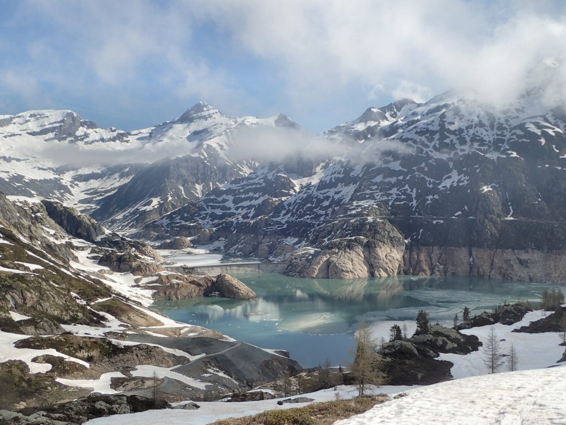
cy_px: 212
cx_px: 283
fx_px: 572
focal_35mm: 35
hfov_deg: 52.6
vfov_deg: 40.7
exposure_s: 1/1000
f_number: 3.5
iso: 100
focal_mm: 6.42
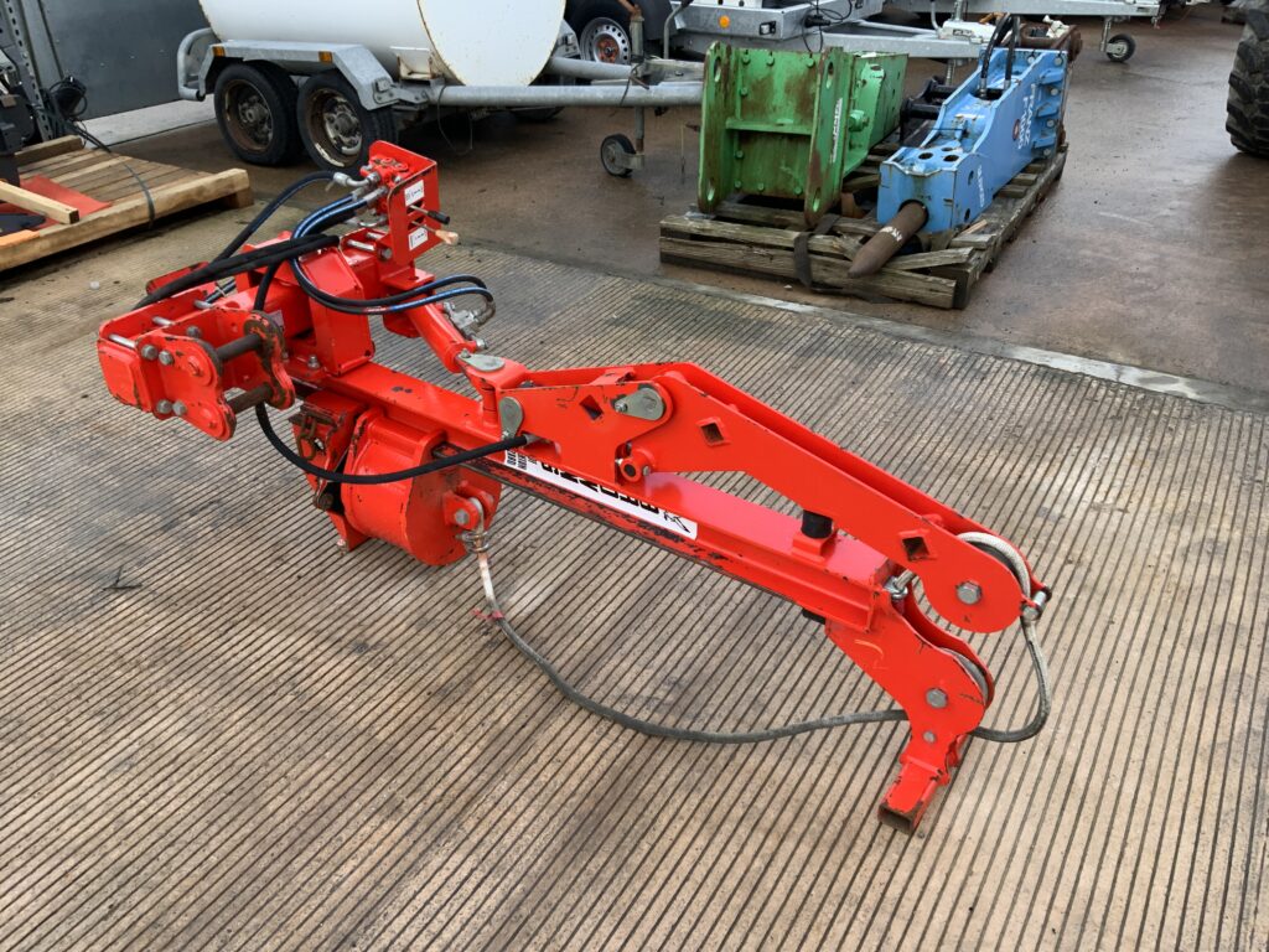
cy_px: 476
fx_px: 1063
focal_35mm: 29
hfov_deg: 61.7
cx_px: 634
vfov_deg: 48.2
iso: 16
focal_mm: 3
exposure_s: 1/206
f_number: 1.8
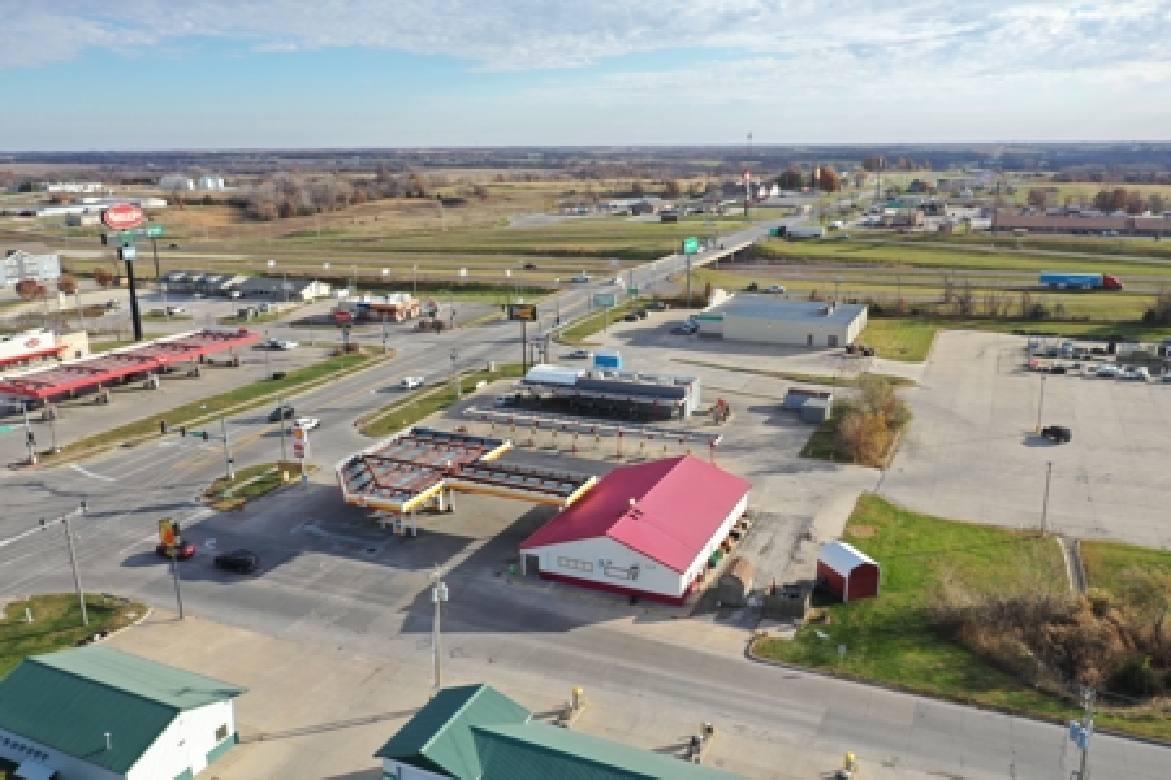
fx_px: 911
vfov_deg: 46.4
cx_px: 586
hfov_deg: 65.5
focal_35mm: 28
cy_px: 390
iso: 100
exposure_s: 1/320
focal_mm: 10.26
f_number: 5.6
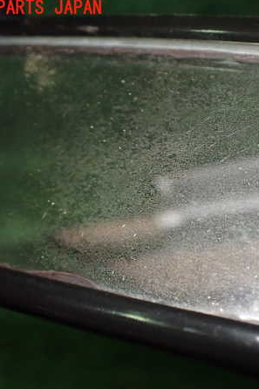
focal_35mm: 42
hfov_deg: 31.1
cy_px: 194
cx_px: 205
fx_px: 454
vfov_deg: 46.4
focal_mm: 5.4
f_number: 2.3
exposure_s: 1/125
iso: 500
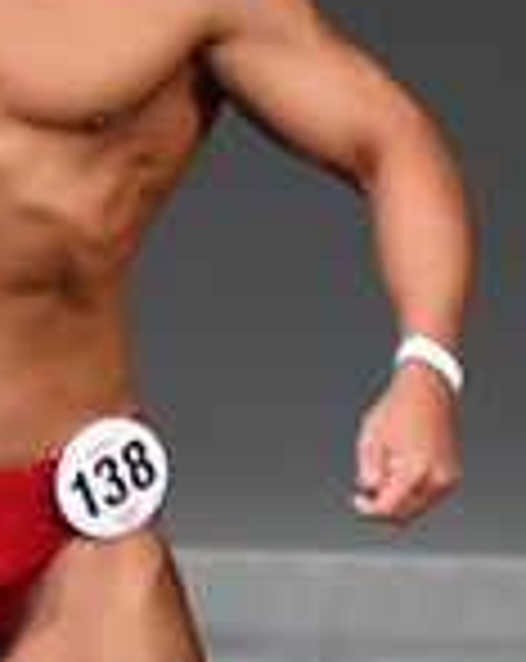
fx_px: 36288
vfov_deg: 1.0
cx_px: -888
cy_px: 450
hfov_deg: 0.8
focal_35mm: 1859
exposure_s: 1/400
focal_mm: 250
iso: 4000
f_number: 5.6
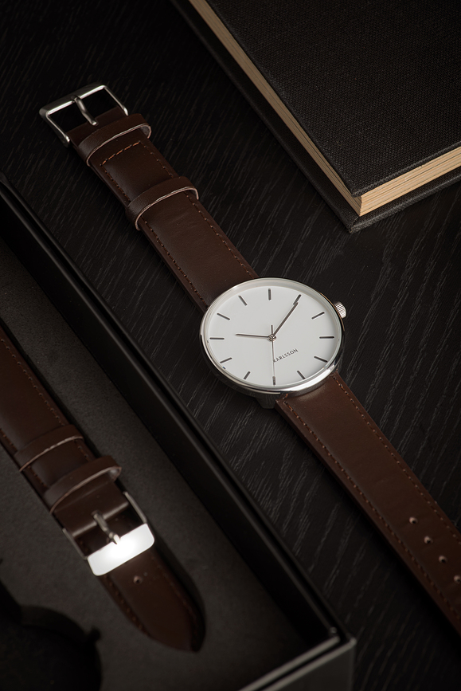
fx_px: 3837
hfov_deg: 6.9
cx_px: 230
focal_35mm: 200
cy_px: 346
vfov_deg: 10.3
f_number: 13
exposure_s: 1/125
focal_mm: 200
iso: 50
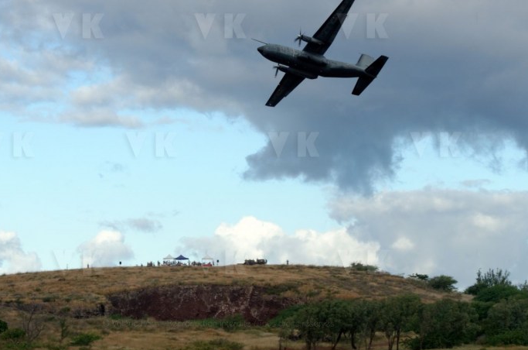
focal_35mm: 123
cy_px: 168
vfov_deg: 11.1
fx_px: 1800
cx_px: 220
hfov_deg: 16.7
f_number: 11
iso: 400
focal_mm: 70
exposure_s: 1/320
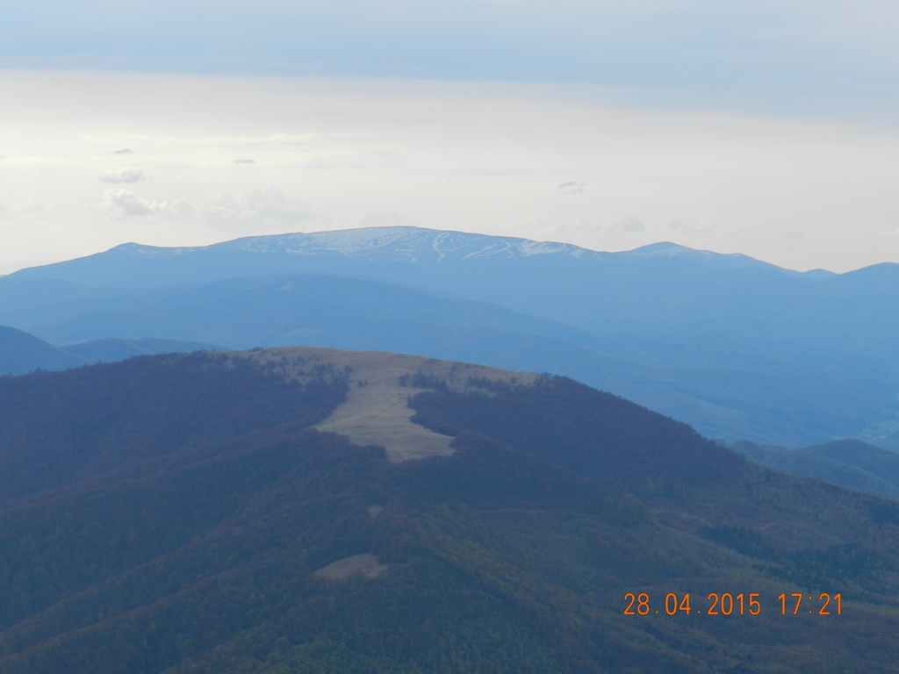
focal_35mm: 115
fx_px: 2987
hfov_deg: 17.1
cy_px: 337
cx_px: 450
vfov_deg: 12.9
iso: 160
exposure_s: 1/640
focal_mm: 20.5
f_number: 4.8
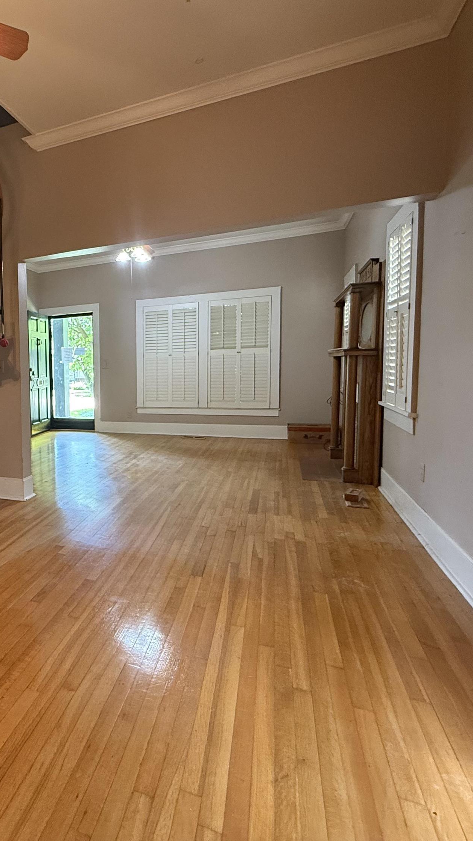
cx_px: 32
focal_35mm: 21
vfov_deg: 83.8
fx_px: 468
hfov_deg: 47.2
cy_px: 409
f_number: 2.2
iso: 500
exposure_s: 1/60
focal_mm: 2.22
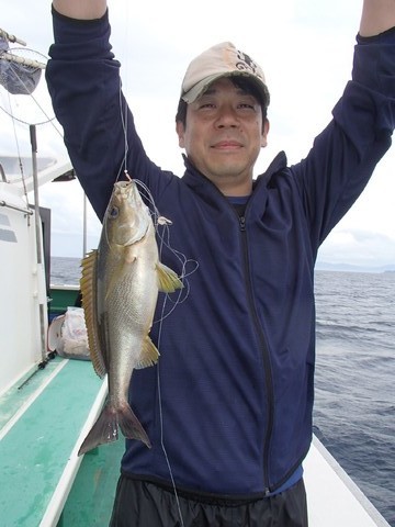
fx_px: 426
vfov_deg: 63.4
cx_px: 198
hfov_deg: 49.7
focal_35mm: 28
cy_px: 264
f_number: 3.9
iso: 100
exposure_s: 1/500
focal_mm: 5
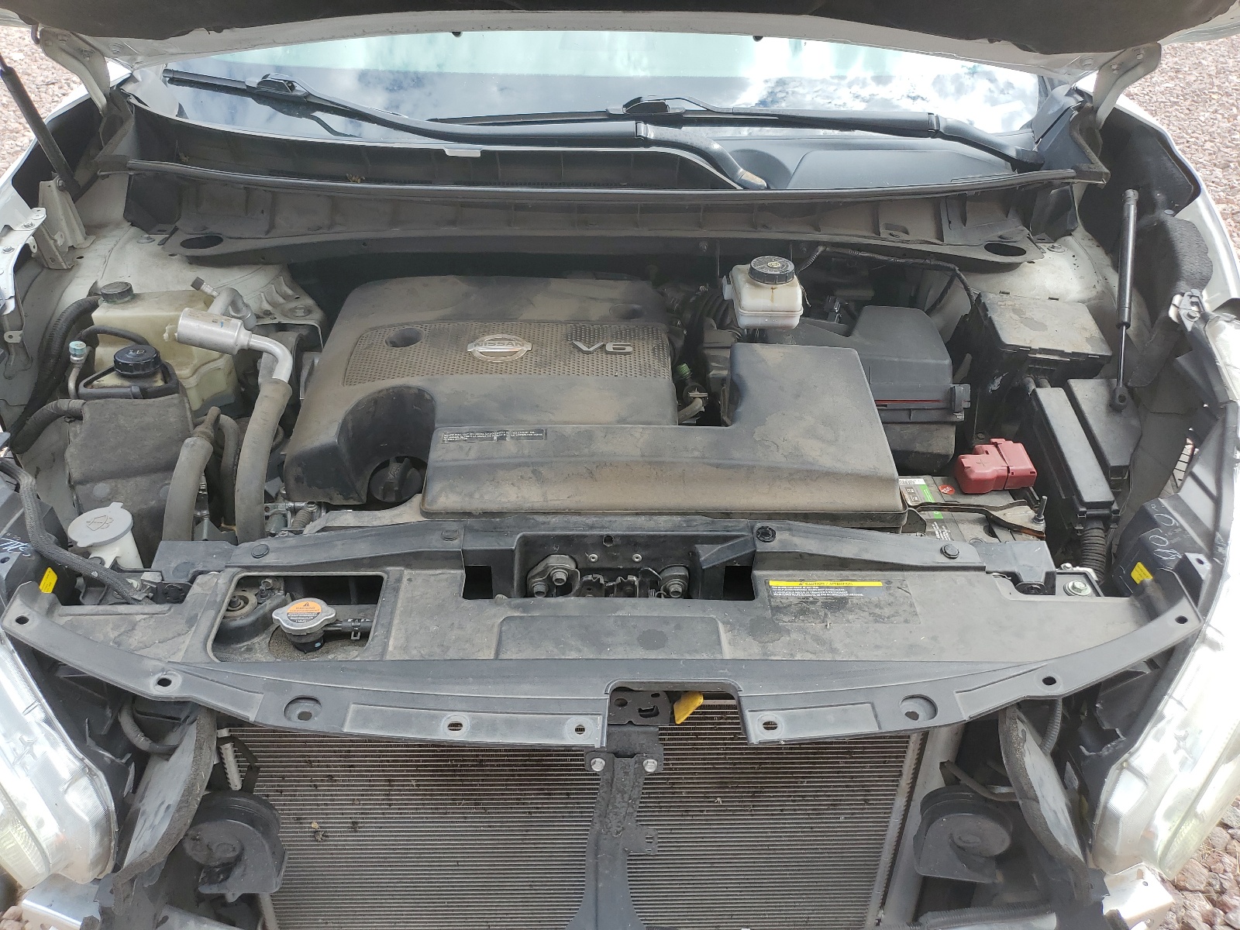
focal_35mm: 26
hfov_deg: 67.3
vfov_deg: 53.1
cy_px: 465
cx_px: 620
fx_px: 931
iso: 50
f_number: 1.5
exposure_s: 1/625
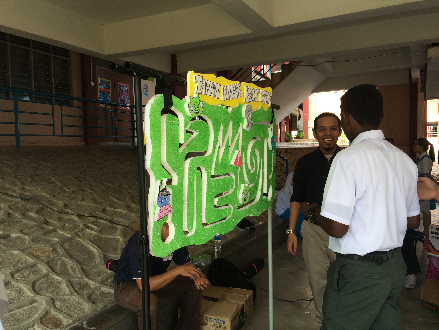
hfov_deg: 61.7
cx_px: 220
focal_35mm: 29
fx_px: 368
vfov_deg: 48.2
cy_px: 165
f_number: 2.2
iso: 32
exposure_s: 1/318
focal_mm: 4.15
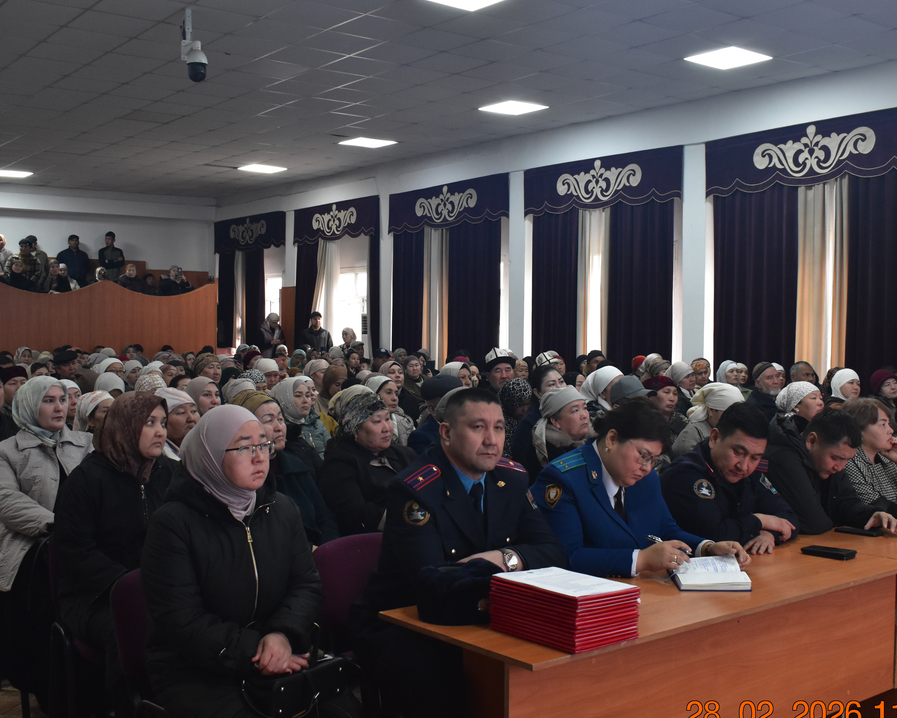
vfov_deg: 36.8
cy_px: 364
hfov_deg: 45.1
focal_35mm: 41
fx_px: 1079
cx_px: 459
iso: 1600
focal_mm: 21
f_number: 5.6
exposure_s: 1/60
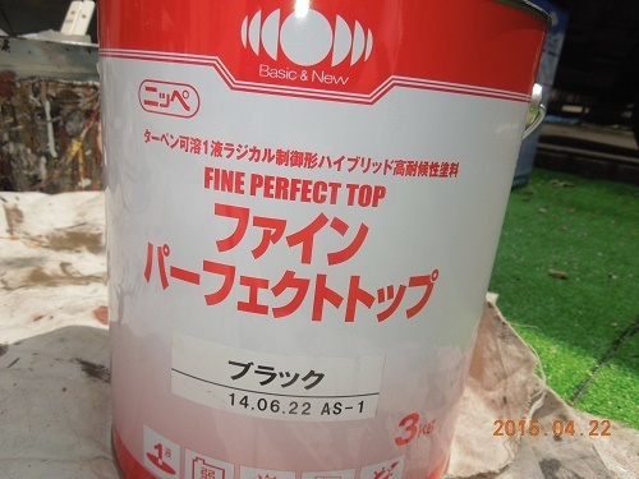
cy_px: 240
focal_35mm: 25
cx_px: 320
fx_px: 461
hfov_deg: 69.4
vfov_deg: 54.9
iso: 100
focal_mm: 4.5
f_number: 6.6
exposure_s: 1/320
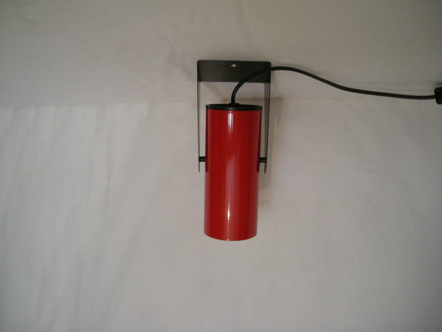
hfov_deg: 52.6
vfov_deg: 40.7
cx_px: 221
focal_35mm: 35
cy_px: 166
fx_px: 447
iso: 385
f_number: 2.8
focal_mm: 5.7
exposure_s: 1/52.4
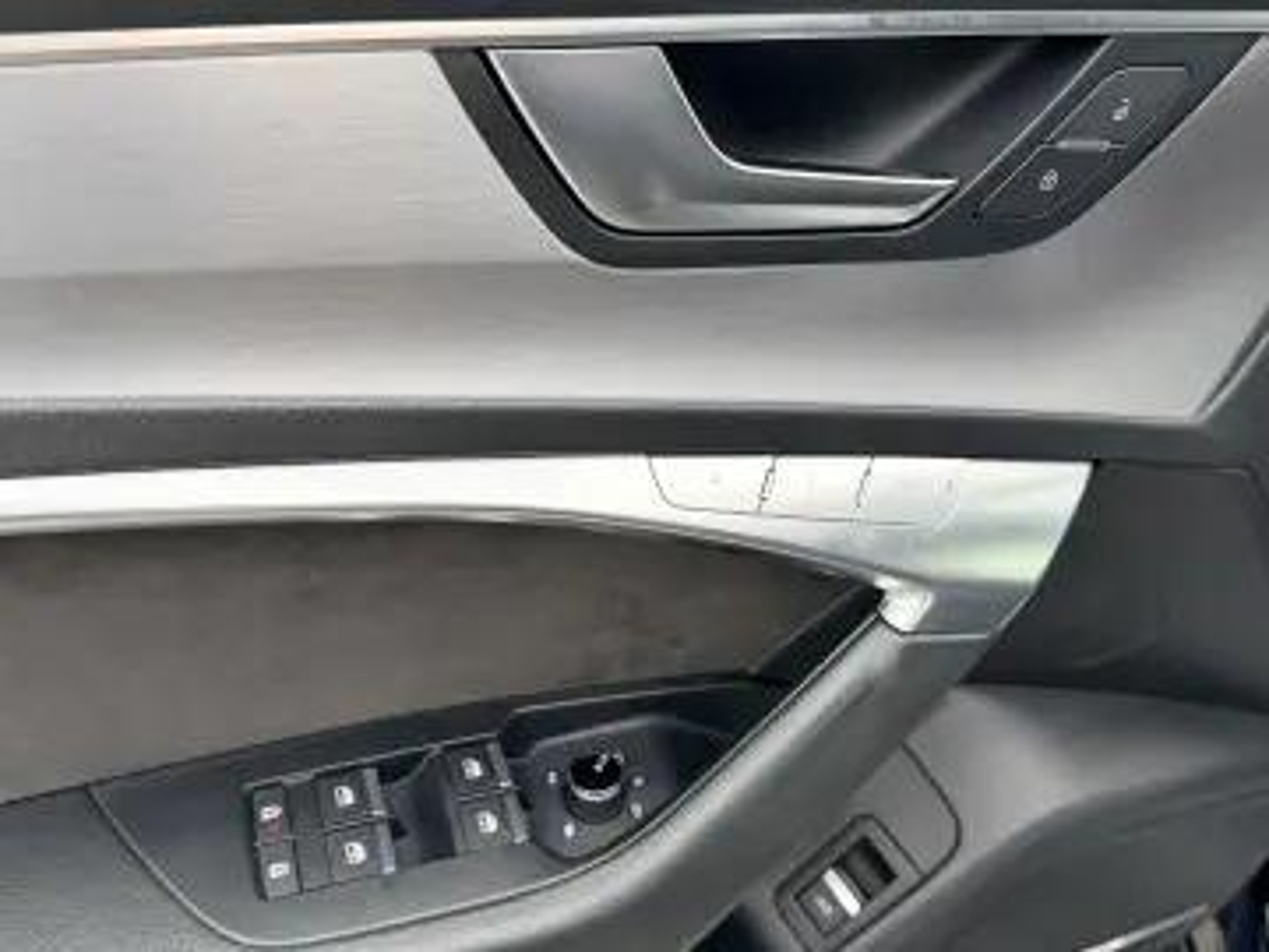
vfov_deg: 56.8
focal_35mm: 24
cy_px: 476
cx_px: 634
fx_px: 880
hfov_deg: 71.6
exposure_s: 1/229
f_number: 1.78
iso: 200
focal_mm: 6.76
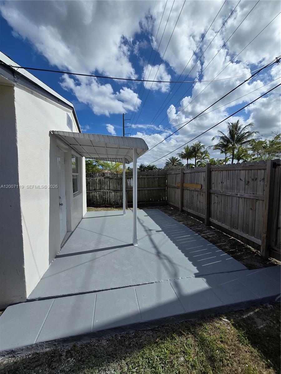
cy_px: 187
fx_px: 141
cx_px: 140
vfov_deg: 106.2
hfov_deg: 89.9
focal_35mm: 13
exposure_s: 1/4730
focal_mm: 2.2
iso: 50
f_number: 2.2
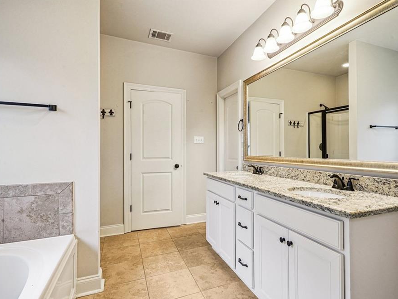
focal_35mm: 19
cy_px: 152
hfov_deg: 84.2
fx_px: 218
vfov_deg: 68.7
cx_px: 226
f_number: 11
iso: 800
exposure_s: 1/8
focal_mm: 17
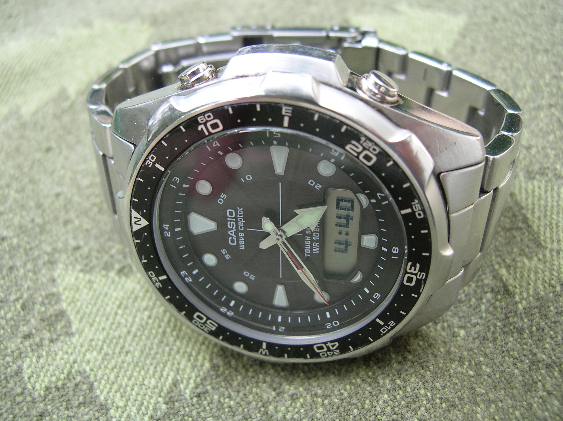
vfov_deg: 39.6
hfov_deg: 51.4
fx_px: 585
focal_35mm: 36
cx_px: 282
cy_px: 210
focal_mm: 6
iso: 50
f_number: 2.7
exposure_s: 1/180
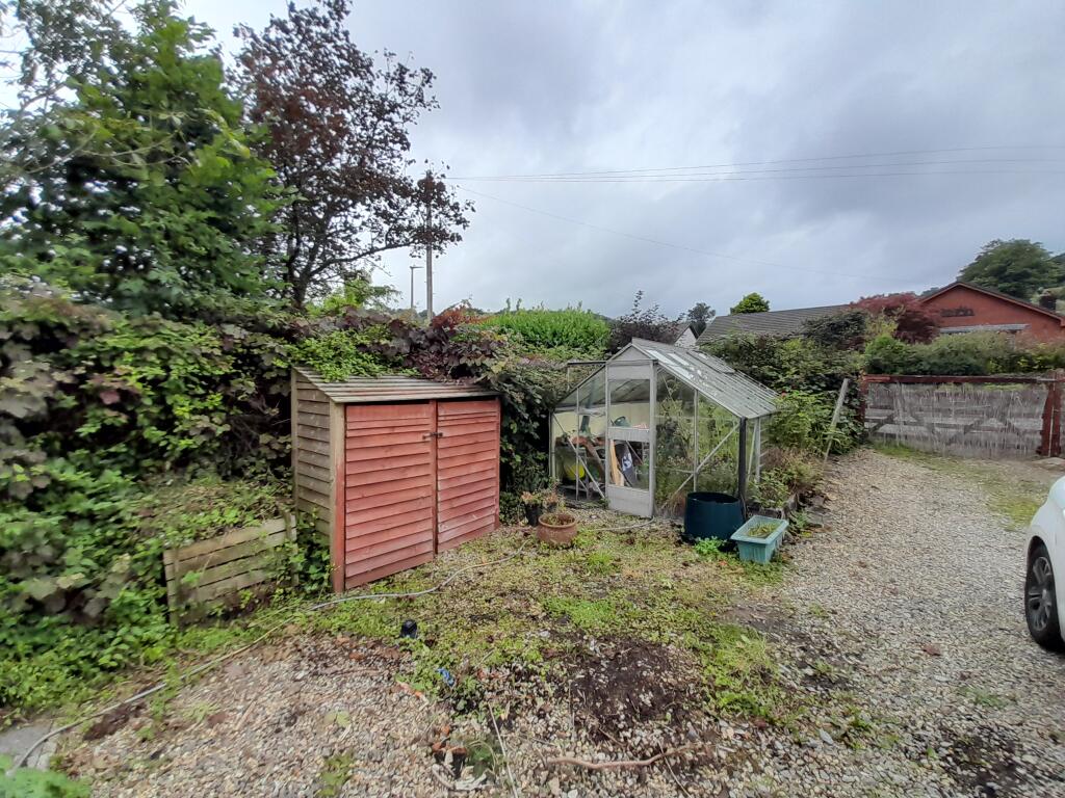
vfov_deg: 89.9
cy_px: 399
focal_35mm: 13
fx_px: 400
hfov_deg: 106.2
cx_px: 532
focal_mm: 1.13
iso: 40
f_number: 2.2
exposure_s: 1/920
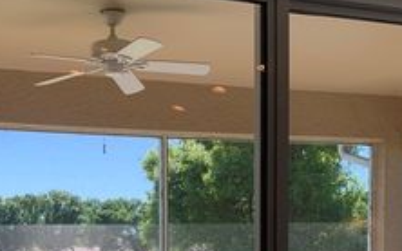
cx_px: 150
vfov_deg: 19.8
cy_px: 297
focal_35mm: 62
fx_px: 680
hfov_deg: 32.8
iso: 25
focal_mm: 4.25
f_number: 1.8
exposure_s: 1/235
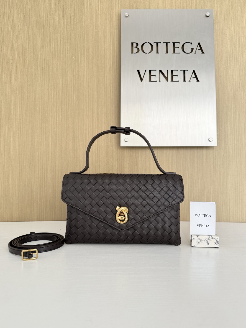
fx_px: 227
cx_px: 123
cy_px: 164
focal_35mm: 24
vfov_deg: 71.6
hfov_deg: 56.8
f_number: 1.78
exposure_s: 1/121
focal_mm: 6.76
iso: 160
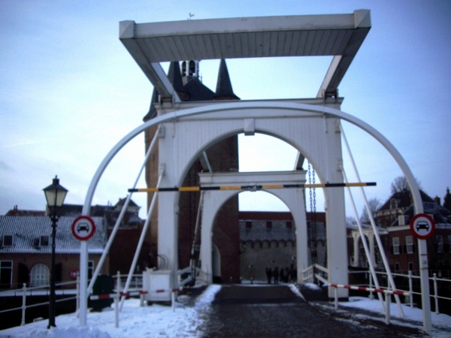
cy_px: 169
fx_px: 495
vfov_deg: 37.7
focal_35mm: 38
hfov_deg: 49.0
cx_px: 226
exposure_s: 1/160
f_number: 2.7
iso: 100
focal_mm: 6.2
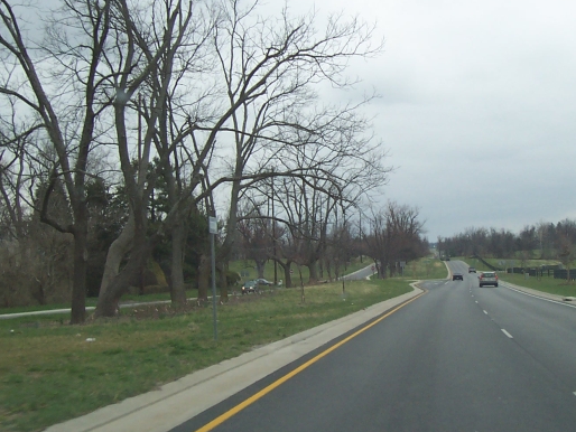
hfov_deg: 33.5
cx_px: 379
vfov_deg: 25.7
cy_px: 186
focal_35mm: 57
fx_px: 949
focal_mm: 5.6
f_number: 5.6
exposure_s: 1/250
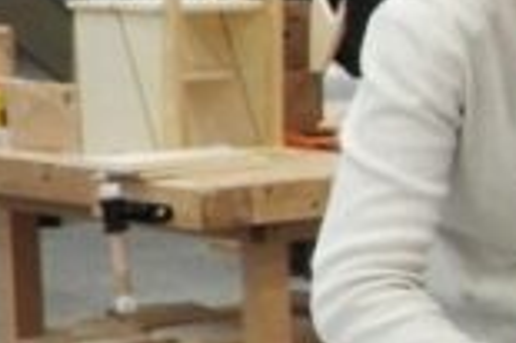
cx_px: 1365
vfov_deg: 8.8
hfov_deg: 10.7
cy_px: 270
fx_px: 2219
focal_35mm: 155
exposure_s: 1/30
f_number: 2.8
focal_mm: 4.3
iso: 100
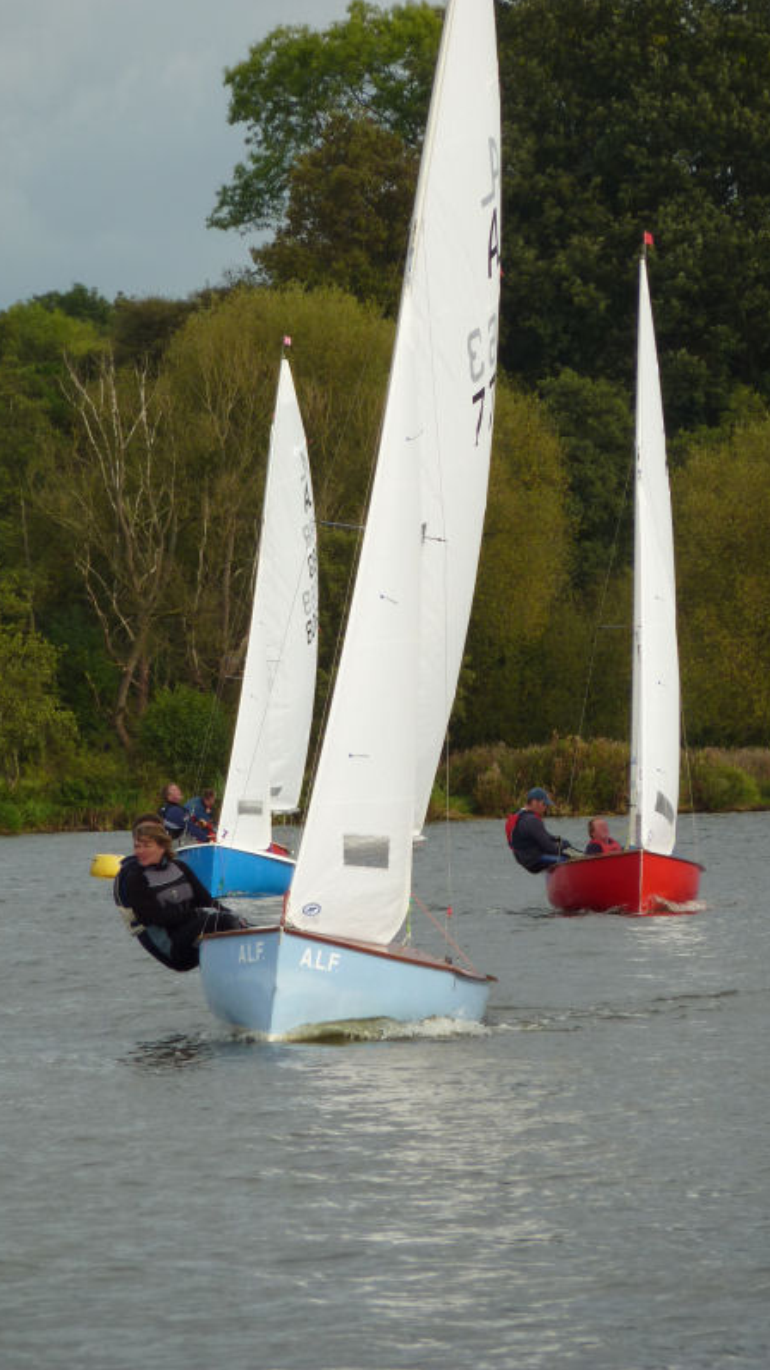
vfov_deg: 6.6
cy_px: 684
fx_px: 11912
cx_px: 328
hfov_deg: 3.7
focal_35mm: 328
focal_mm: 49.2
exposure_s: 1/200
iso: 80
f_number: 4.9
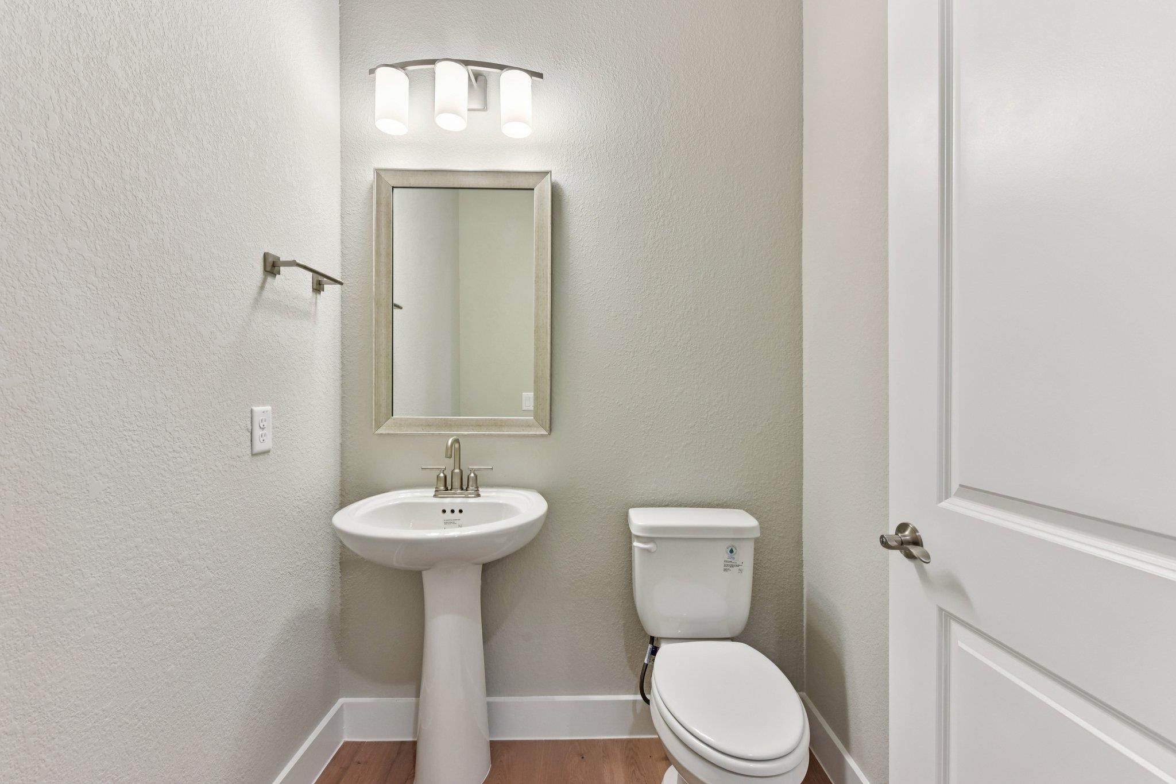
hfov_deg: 100.4
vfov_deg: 77.3
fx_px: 490
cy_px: 392
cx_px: 588
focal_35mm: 15
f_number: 8
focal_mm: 15
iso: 280
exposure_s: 1/15
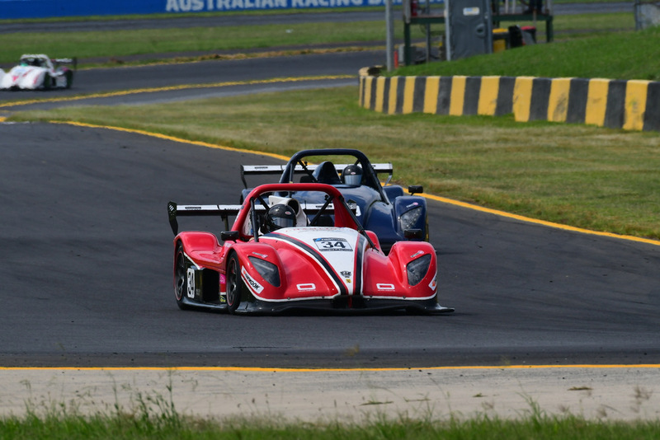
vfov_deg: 1.8
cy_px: 220
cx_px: 330
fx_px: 13754
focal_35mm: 750
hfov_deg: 2.7
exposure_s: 1/640
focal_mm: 500
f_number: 13
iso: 400
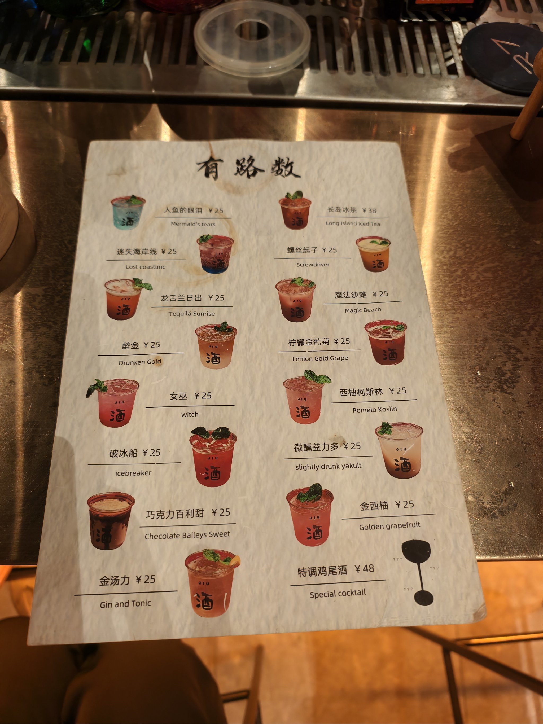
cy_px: 362
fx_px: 481
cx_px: 272
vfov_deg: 73.9
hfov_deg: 58.9
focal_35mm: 23
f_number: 1.57
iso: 348
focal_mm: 6.54
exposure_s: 1/50
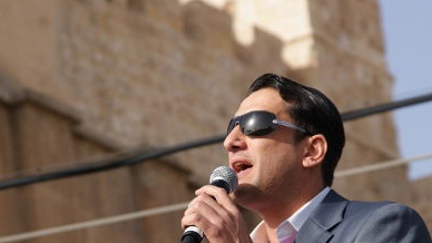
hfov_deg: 6.9
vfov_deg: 3.9
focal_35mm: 311
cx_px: 237
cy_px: 174
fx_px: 3561
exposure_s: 1/320
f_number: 8
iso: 100
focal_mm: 120
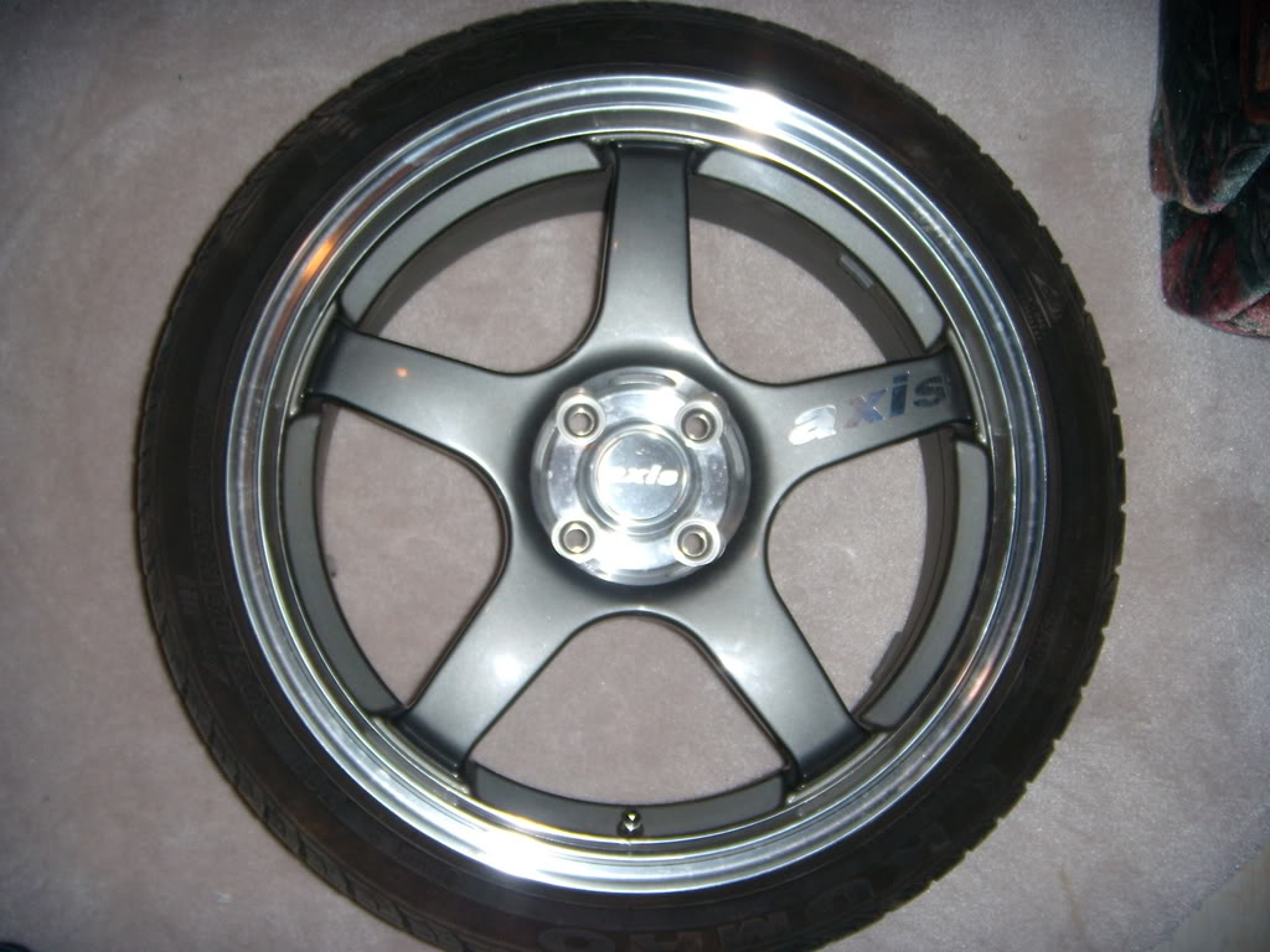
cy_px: 476
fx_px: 1394
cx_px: 635
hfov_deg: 49.0
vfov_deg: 37.7
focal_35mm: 38
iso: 64
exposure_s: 1/60.2
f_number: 3.5
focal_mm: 6.4
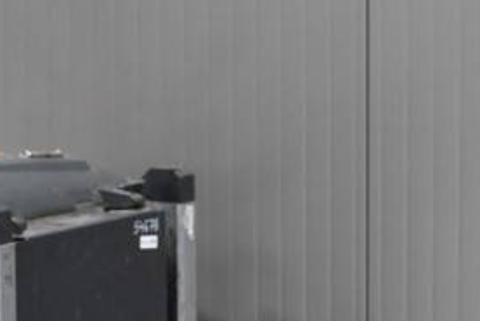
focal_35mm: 169
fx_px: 2254
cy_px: 285
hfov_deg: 12.1
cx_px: 156
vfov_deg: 8.1
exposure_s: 1/50
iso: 1600
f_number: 5.6
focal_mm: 26
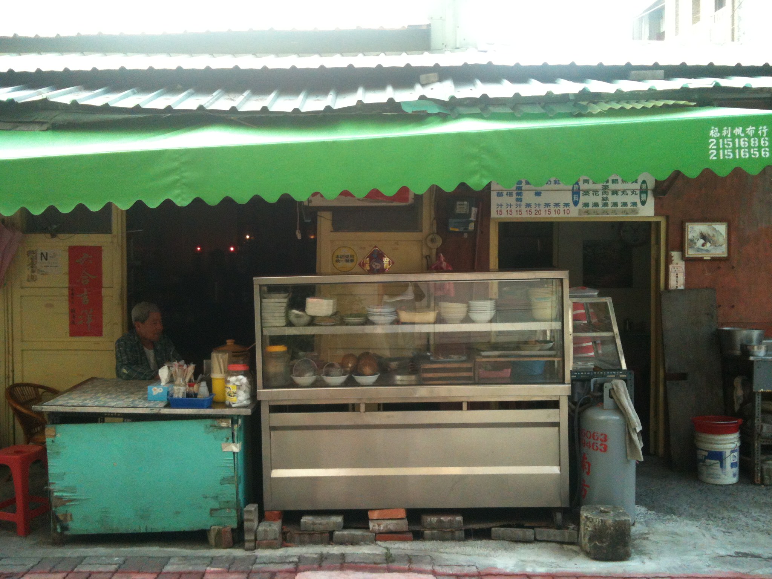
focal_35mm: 35
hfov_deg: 52.6
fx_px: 781
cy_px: 290
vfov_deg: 40.7
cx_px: 386
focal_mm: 3.85
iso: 125
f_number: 2.8
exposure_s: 1/120
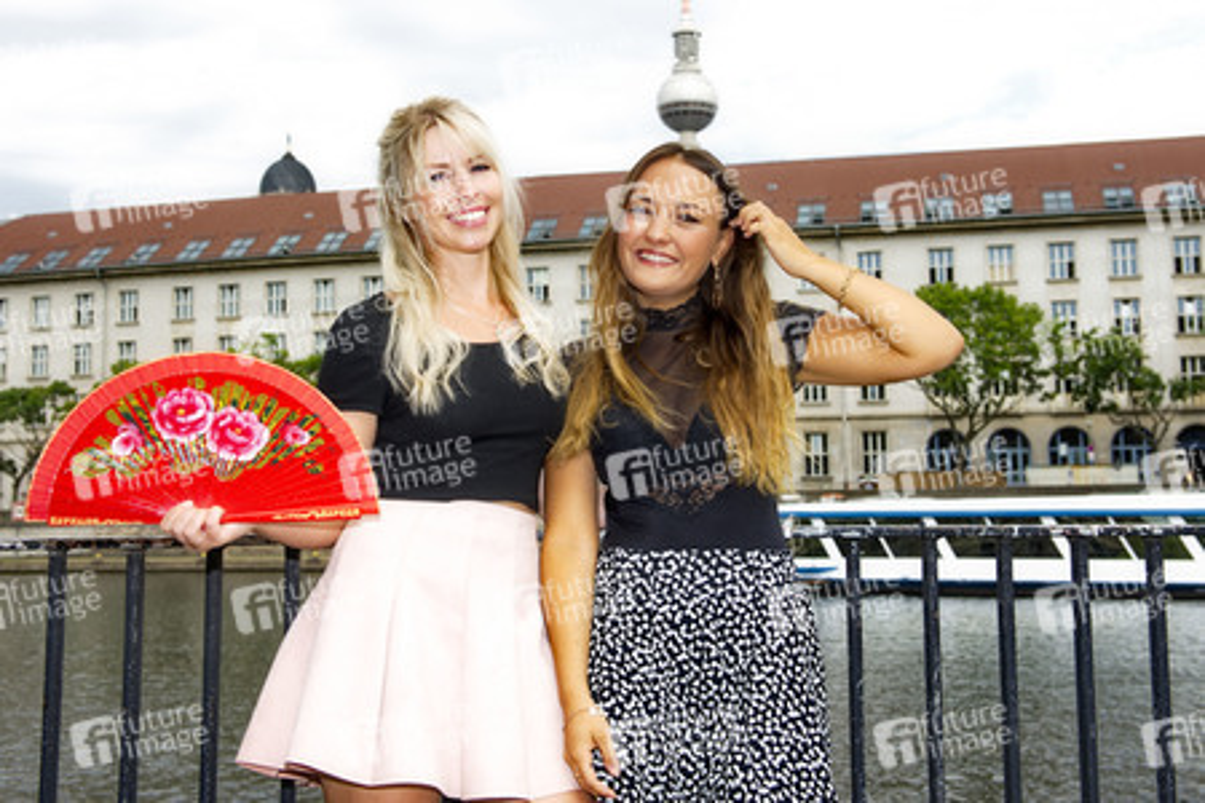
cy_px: 402
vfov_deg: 35.1
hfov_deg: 50.7
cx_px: 602
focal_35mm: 38
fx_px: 1272
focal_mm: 38
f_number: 6.3
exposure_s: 1/250
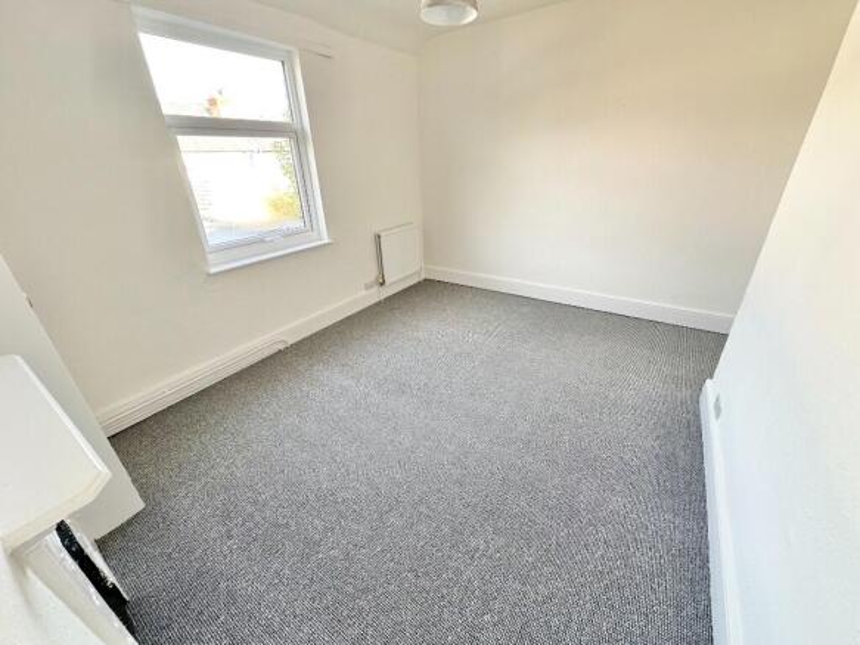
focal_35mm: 14
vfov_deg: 85.7
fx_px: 348
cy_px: 322
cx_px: 430
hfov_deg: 102.1
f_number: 2.2
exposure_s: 1/99
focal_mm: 2.22
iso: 80
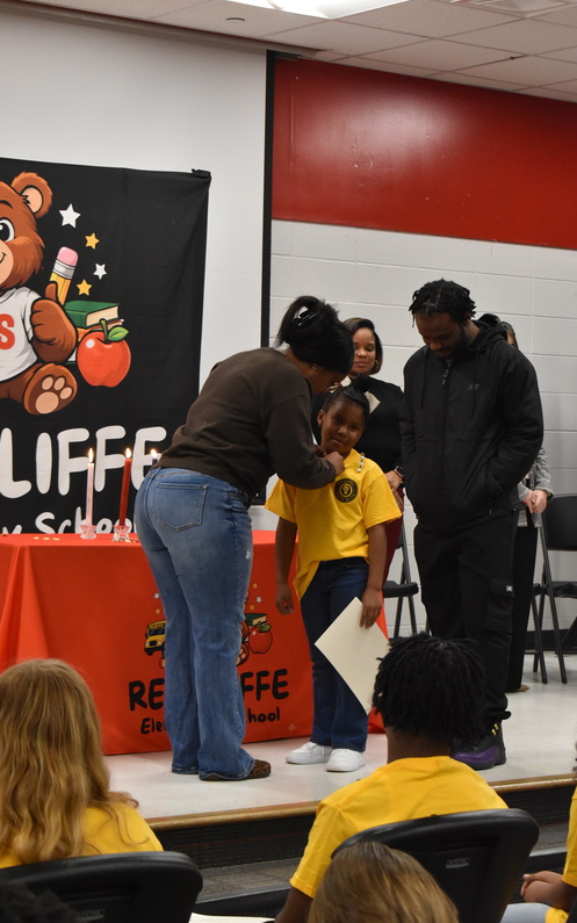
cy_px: 460
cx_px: 297
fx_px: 2012
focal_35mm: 80
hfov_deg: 16.3
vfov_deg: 25.8
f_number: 7.1
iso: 2800
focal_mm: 52
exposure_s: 1/80
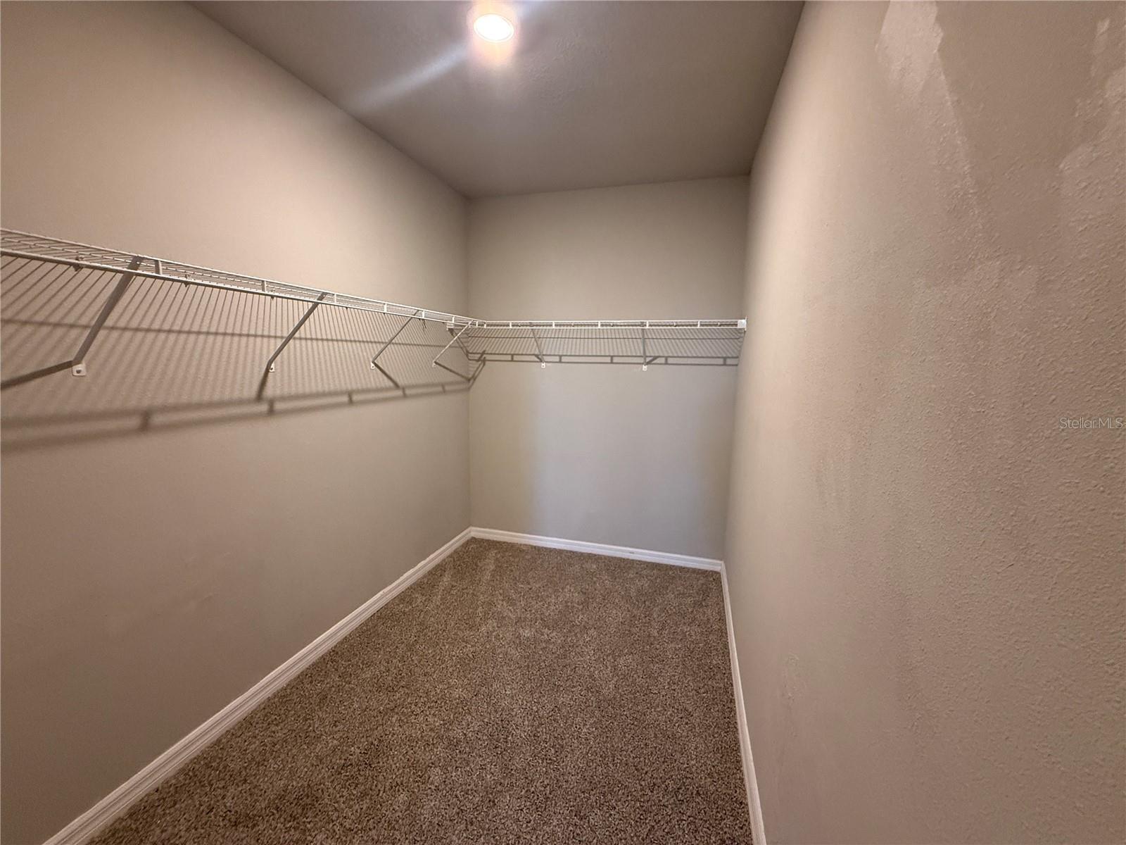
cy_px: 422
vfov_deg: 85.7
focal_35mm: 14
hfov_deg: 102.1
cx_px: 563
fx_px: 455
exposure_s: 1/60
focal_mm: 2.22
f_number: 2.2
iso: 320
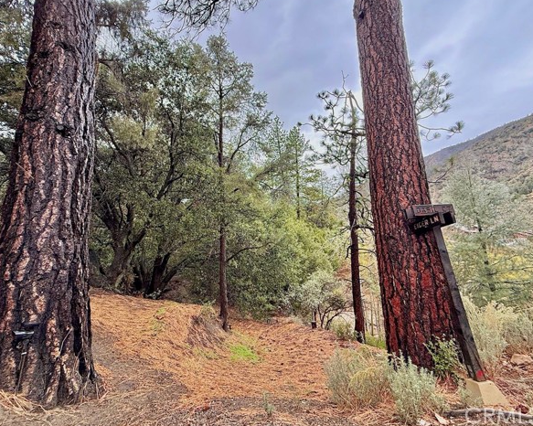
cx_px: 260
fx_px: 237
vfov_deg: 84.0
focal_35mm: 15
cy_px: 209
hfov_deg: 96.8
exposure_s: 1/101
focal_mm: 2.22
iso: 125
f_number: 2.2
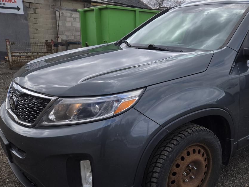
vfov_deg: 40.6
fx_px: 252
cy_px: 111
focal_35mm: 35
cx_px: 176
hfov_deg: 51.1
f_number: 1.8
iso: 25
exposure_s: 1/1258
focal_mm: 5.4
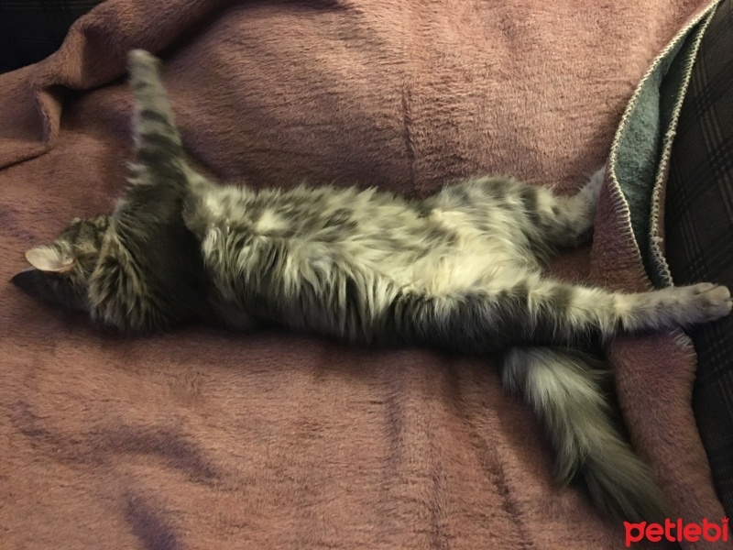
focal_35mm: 29
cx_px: 366
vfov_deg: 48.2
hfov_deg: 61.7
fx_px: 614
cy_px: 275
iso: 160
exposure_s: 1/4
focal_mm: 4.15
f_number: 2.2
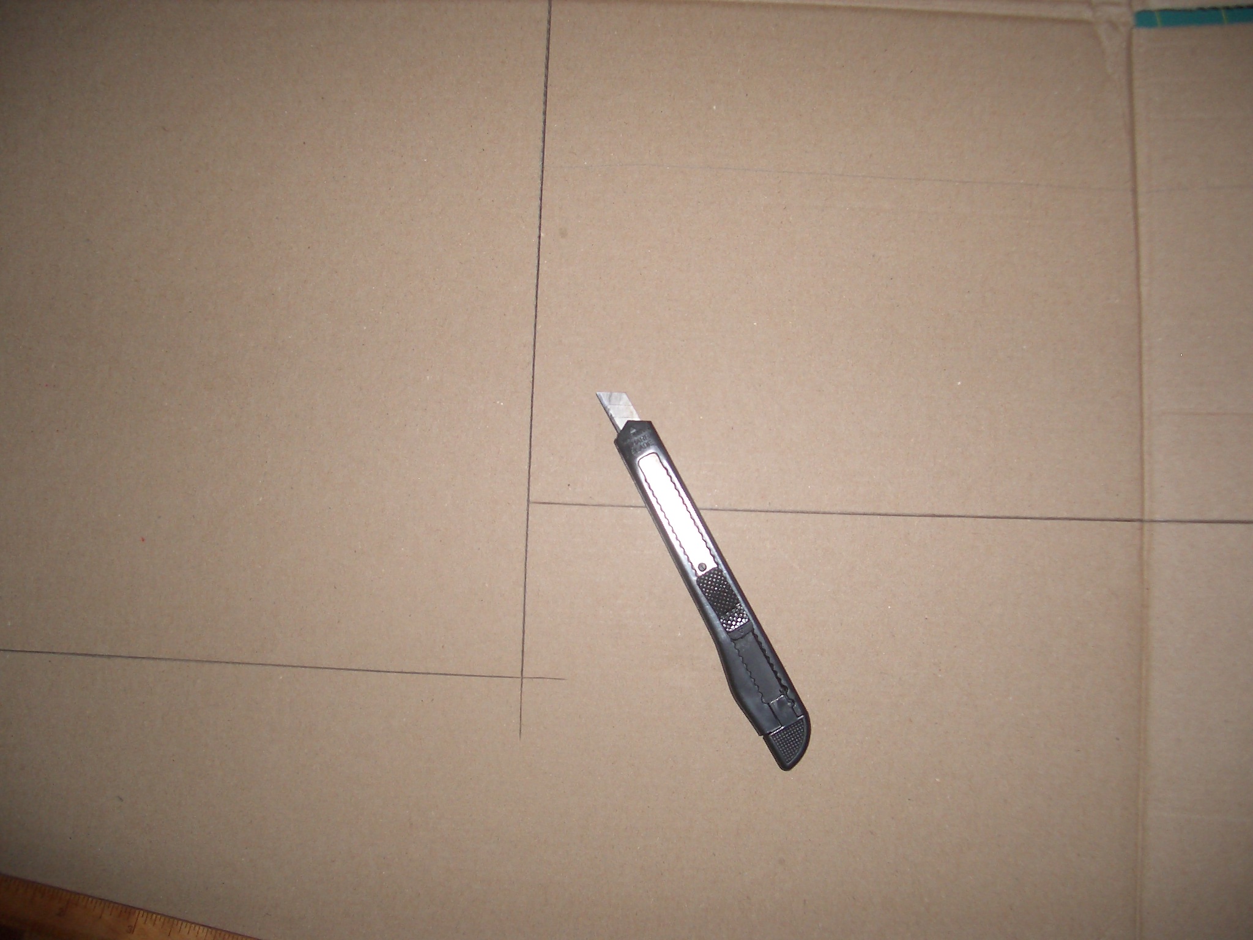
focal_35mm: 35
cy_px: 470
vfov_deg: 40.7
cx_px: 626
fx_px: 1267
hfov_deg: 52.6
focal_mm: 5.8
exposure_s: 1/40
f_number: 2.6
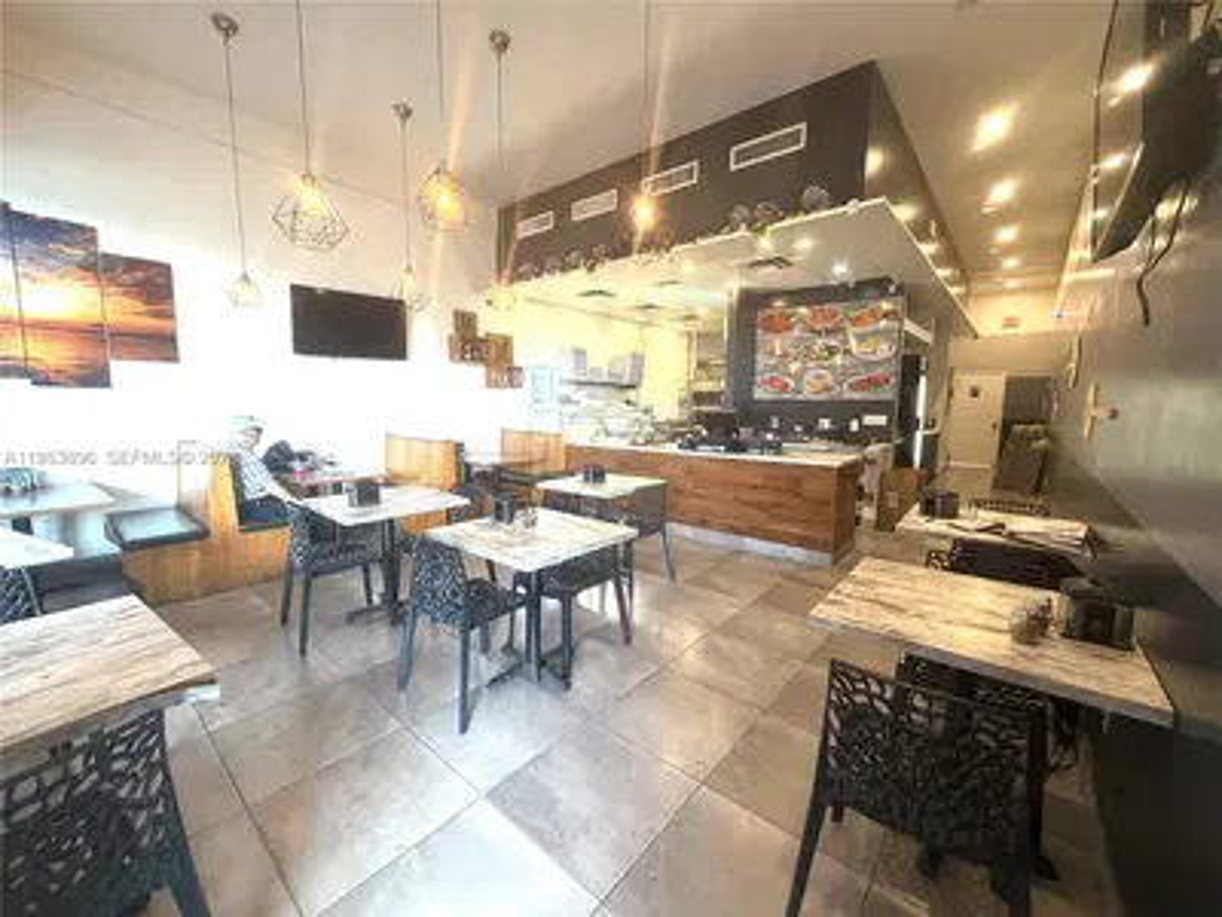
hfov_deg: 102.1
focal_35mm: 14
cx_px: 611
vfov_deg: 85.7
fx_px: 494
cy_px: 458
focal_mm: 2.22
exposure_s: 1/60
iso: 320
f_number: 2.2
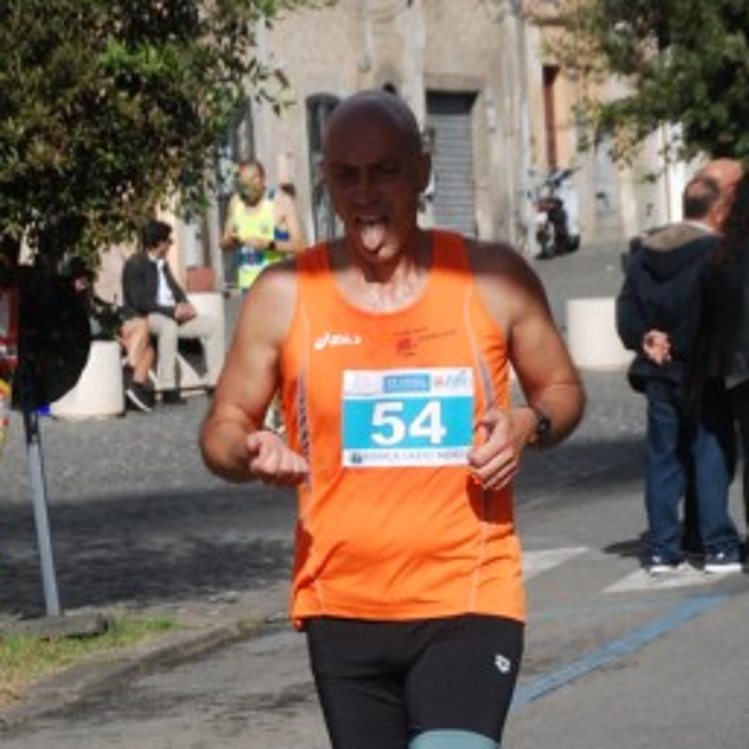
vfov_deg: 8.3
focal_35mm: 209
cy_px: 664
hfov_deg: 8.4
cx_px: 409
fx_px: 5116
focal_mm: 70
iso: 1000
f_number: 8
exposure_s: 1/2000
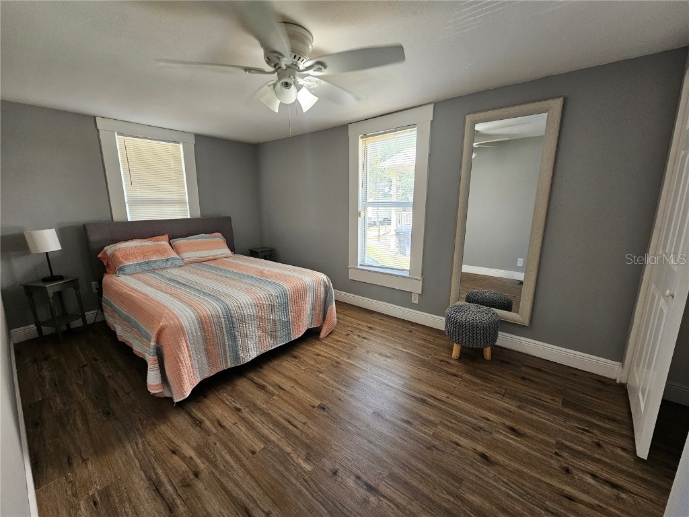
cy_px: 258
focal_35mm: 13
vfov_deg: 89.9
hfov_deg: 106.2
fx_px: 259
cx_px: 344
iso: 125
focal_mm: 2.2
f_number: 2.2
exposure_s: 1/60
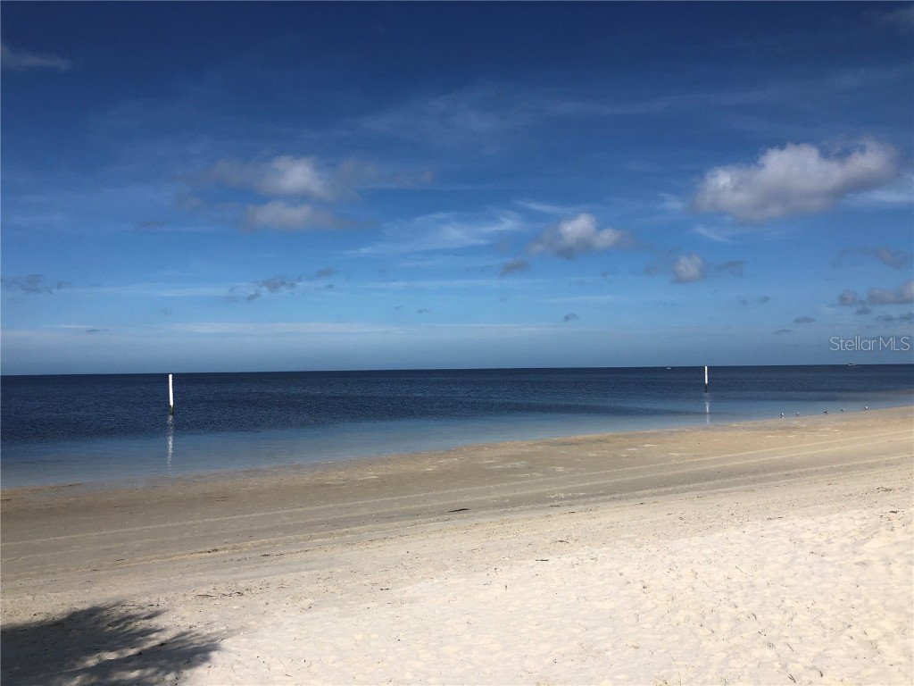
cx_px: 457
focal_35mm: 28
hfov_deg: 63.4
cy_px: 343
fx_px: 739
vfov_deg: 49.7
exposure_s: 1/4367
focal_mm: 4
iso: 25
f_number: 1.8
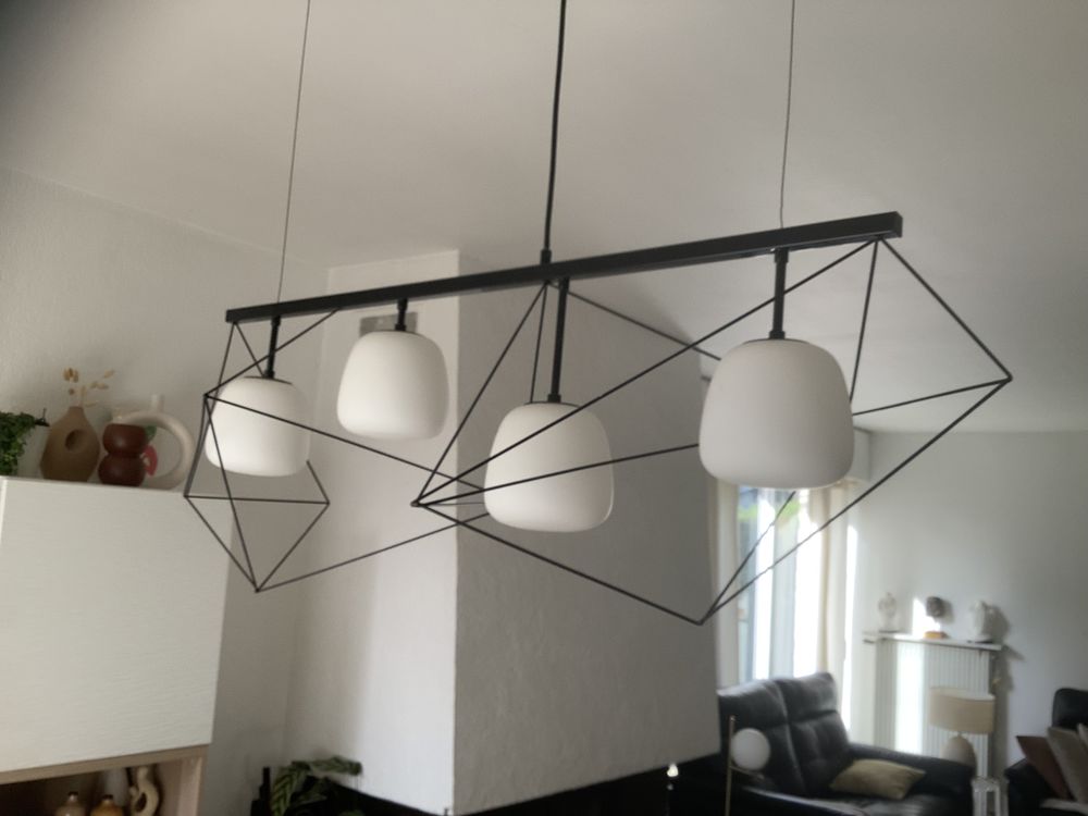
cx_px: 544
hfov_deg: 58.4
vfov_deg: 45.4
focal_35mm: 31
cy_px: 408
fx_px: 974
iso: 50
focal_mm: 3.3
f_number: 2.4
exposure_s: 1/100
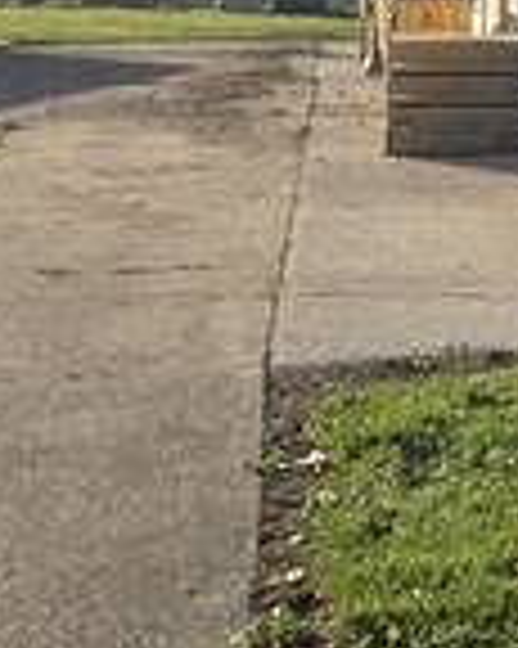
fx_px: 1535
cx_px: 766
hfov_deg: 17.3
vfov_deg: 23.0
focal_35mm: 80
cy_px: 18
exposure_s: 1/1509
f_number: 1.8
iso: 25
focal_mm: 5.4
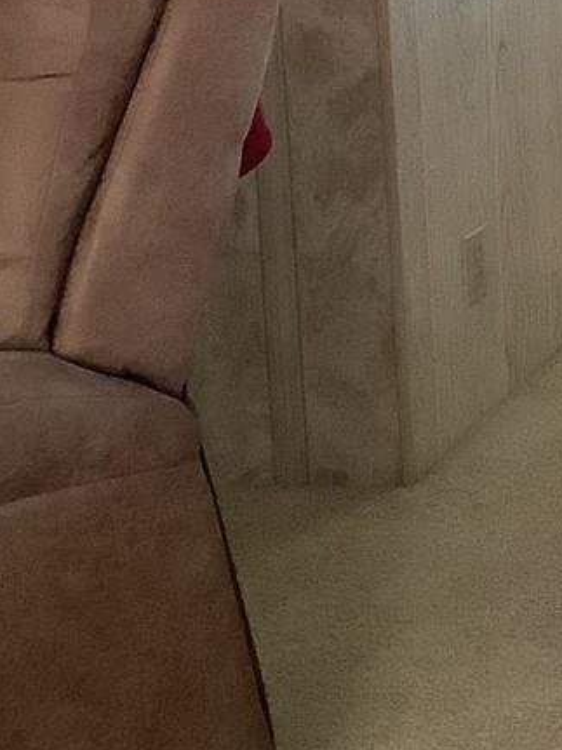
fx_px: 2491
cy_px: -177
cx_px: 847
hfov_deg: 12.3
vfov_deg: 16.3
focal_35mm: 115
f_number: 2.4
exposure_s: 1/60
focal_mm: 3.3
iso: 250
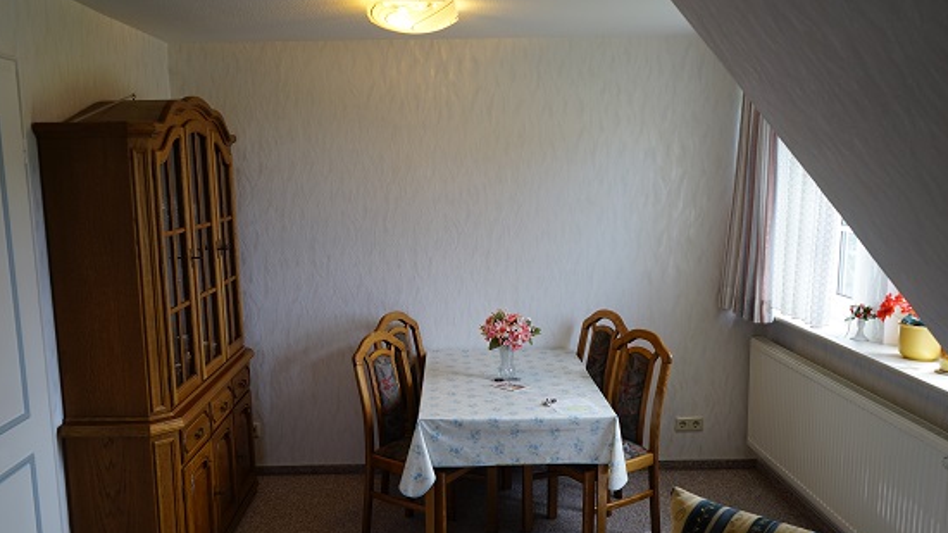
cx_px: 450
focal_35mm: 32
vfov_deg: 36.5
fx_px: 804
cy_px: 317
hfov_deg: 61.0
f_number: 4
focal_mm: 28
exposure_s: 1/60
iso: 125
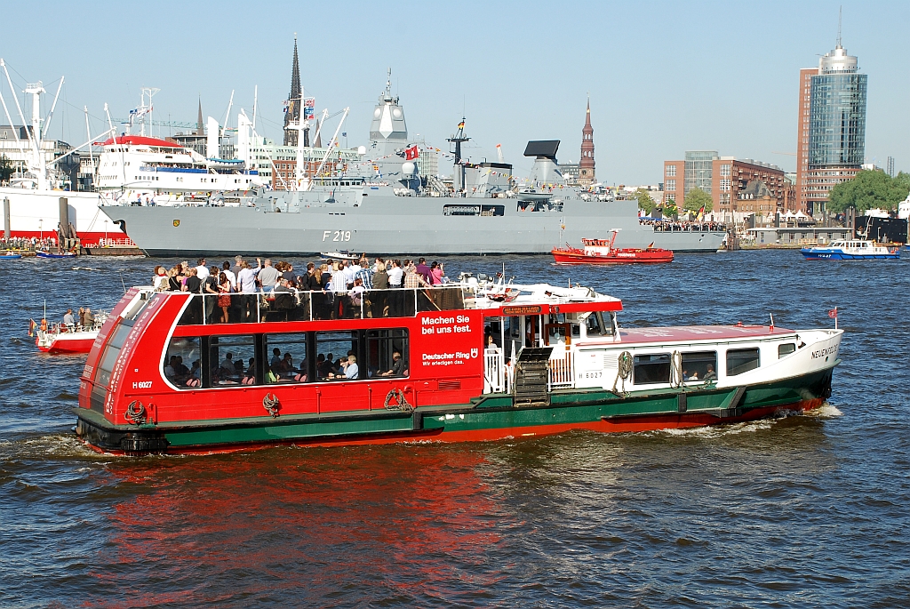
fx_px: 1518
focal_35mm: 60
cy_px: 304
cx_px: 455
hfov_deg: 33.4
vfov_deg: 22.7
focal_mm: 40
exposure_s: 1/250
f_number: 10
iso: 200
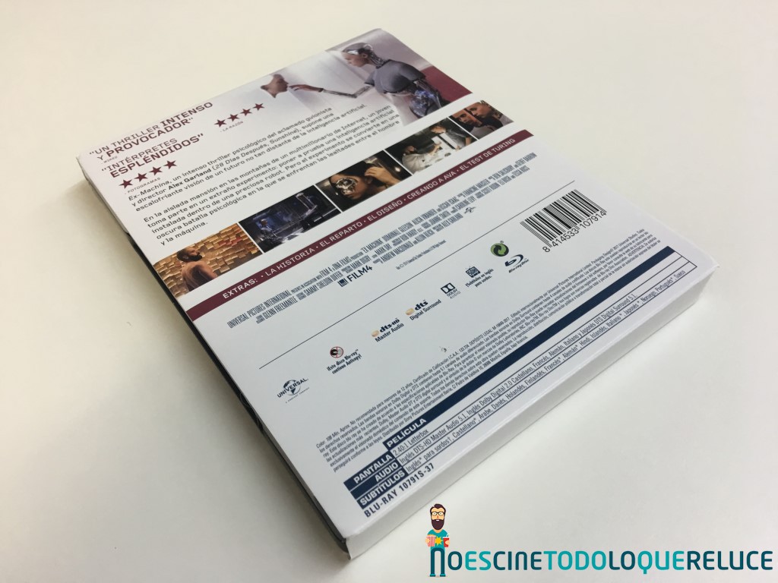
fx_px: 652
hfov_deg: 61.7
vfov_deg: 48.2
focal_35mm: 29
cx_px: 389
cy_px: 292
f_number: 2.2
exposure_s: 1/17
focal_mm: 4.15
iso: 32
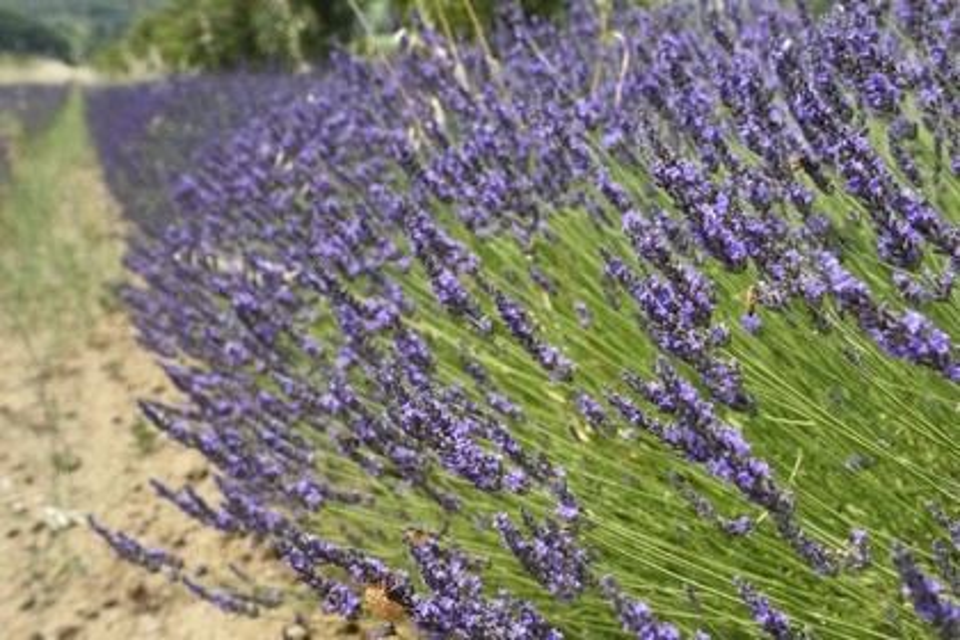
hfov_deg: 46.4
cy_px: 320
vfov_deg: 31.9
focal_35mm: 42
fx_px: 1120
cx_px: 480
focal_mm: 42
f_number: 10
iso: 200
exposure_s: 1/160
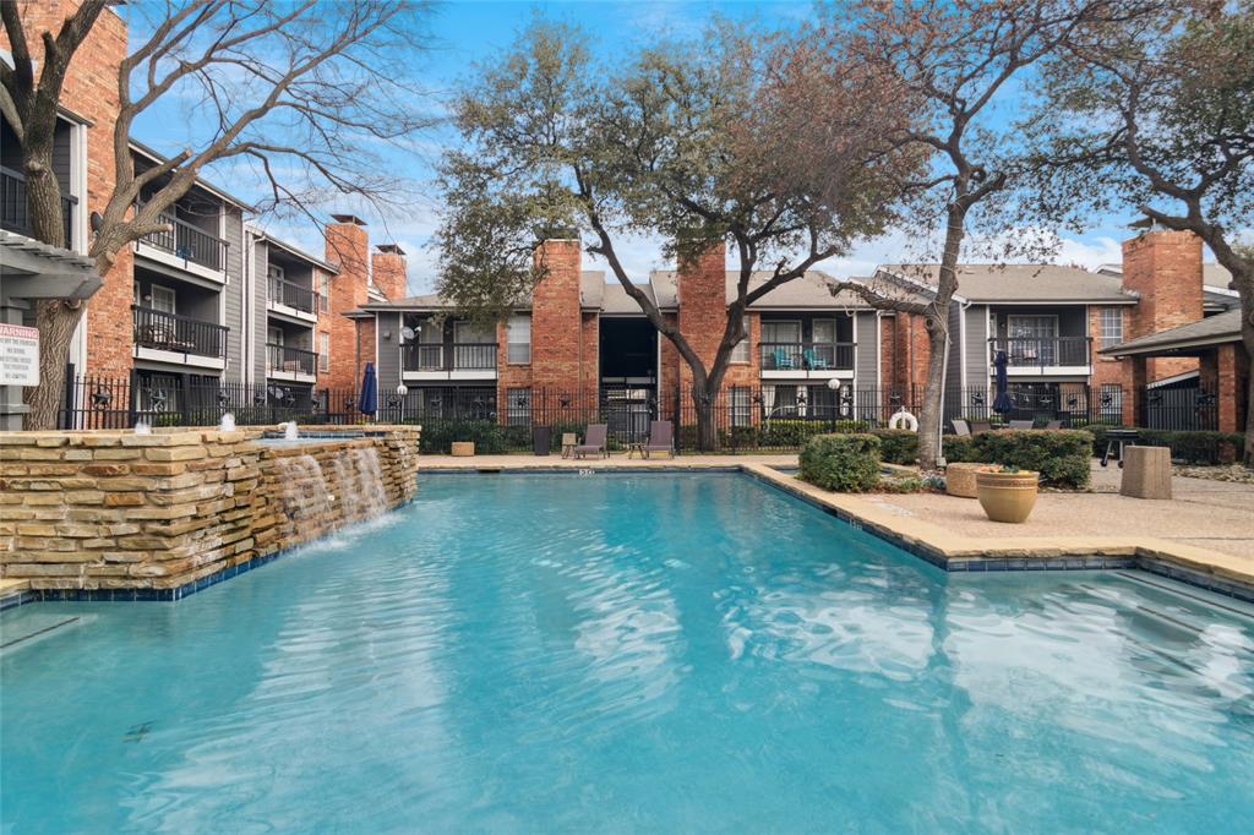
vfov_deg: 72.0
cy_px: 418
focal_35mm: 16
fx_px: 575
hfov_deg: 95.0
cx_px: 627
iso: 100
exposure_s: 1/80
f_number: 8
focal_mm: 11
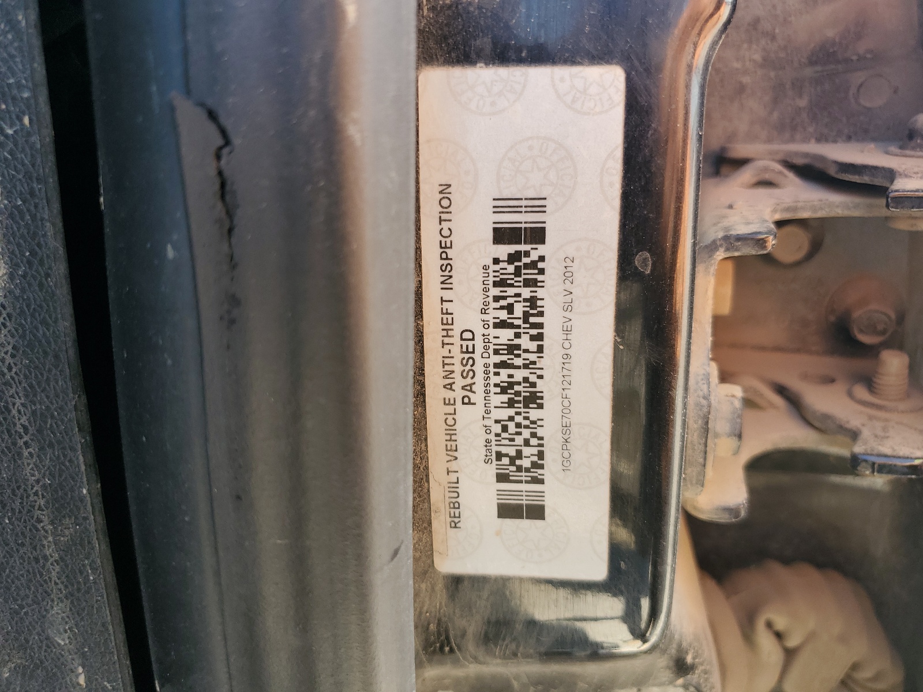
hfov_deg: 67.3
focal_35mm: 26
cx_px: 462
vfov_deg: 53.1
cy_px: 346
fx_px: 693
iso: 50
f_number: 1.5
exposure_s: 1/161
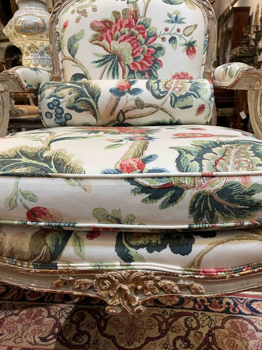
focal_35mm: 26
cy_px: 175
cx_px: 131
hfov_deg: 53.1
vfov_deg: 67.3
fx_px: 262
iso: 100
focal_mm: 4.2
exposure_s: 1/60
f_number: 1.6
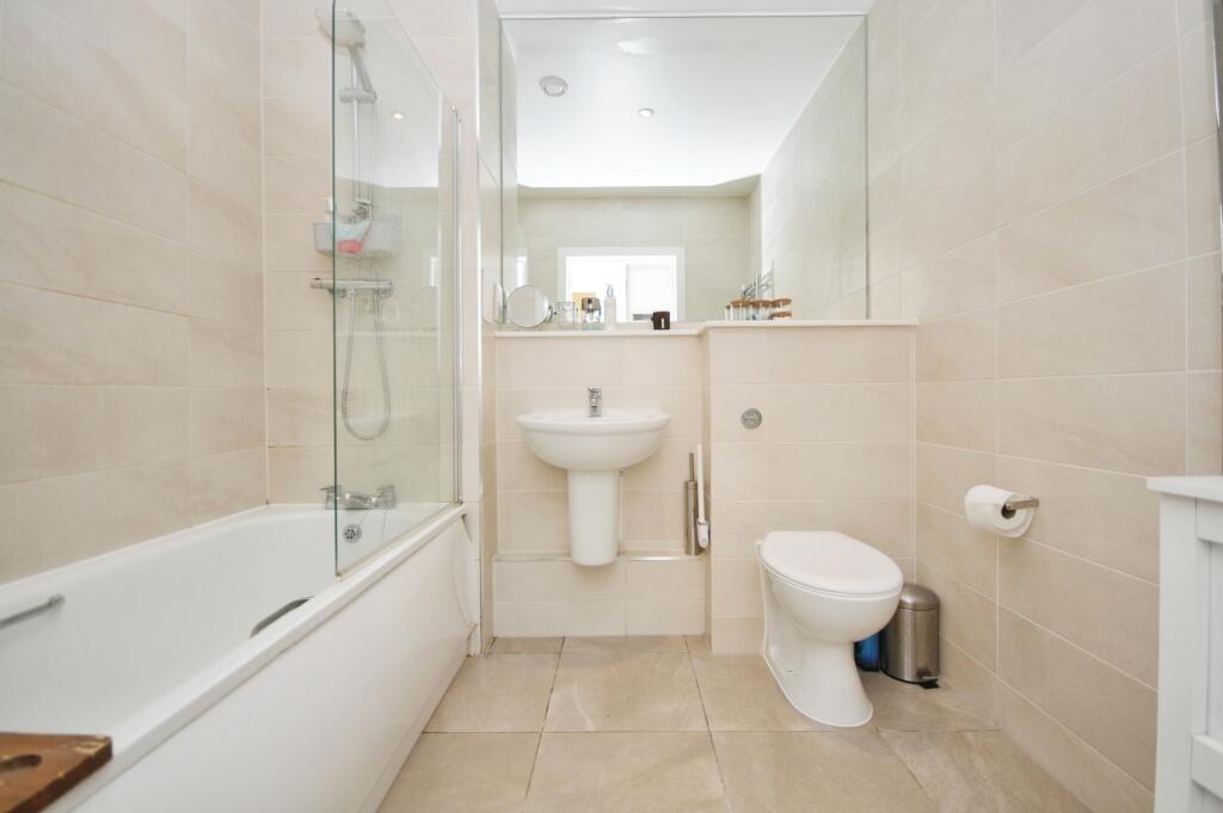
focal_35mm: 15
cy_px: 406
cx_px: 612
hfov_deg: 100.4
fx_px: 509
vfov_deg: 77.2
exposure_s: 1/60
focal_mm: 10
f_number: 5
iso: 200
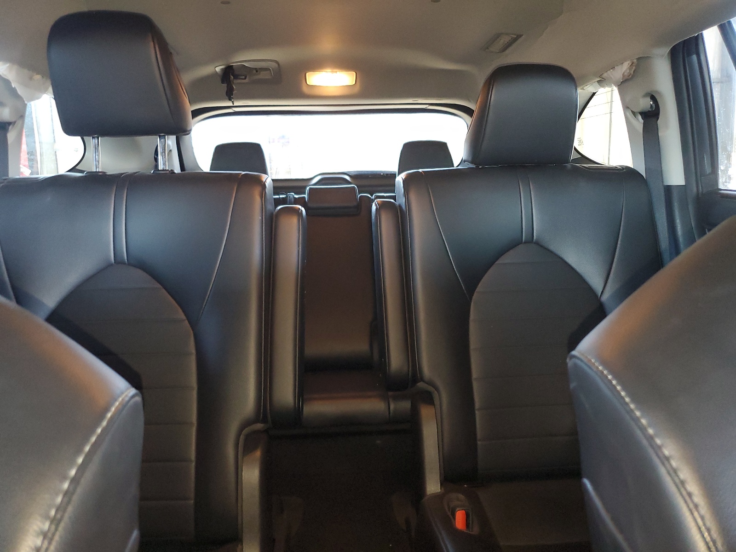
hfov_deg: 67.3
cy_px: 276
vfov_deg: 53.1
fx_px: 553
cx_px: 368
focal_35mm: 26
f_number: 1.5
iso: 293
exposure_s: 1/30
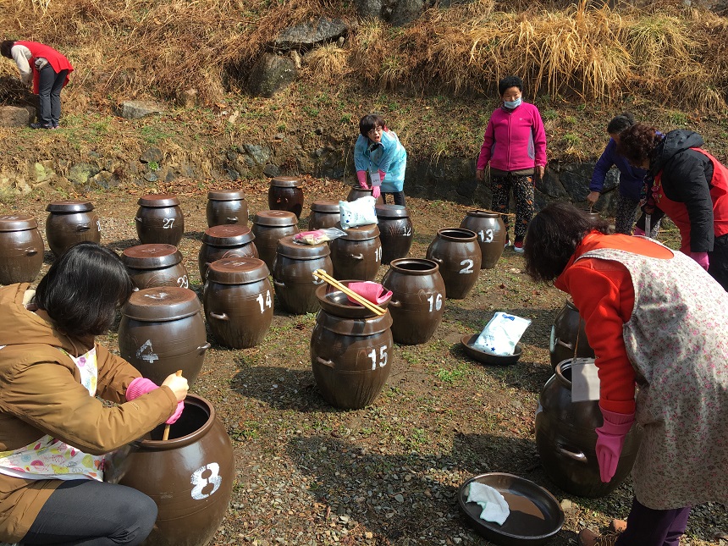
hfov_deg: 61.7
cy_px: 273
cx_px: 364
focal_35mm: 29
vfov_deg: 48.2
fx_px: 610
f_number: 2.2
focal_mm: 4.15
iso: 25
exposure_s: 1/739
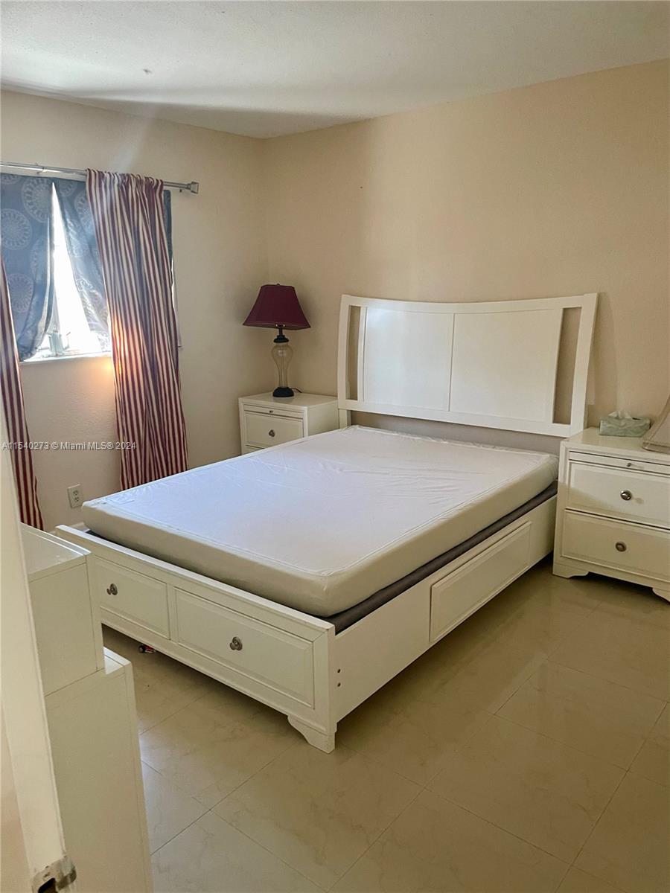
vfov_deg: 67.3
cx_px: 335
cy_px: 446
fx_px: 671
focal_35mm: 26
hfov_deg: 53.1
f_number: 1.6
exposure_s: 1/60
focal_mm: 4.2
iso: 320
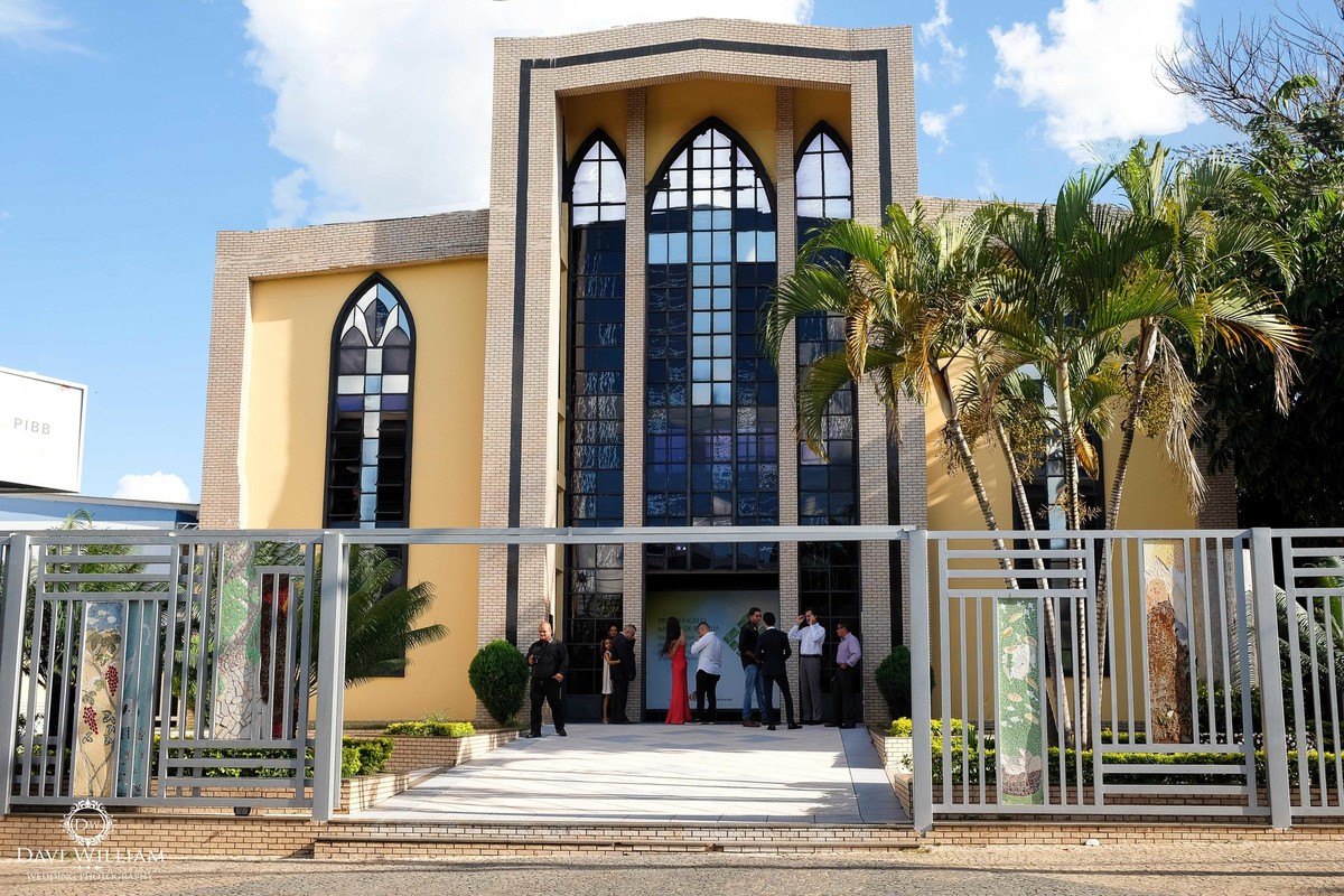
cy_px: 448
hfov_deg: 50.7
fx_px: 1419
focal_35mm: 38
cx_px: 672
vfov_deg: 35.1
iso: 200
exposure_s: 1/250
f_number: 7.1
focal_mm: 25.4
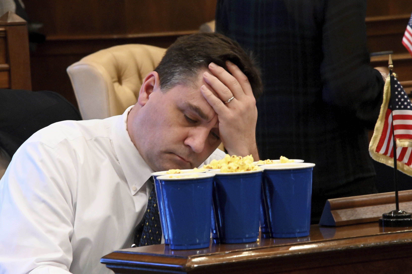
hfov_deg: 6.9
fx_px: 3431
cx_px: 206
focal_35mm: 300
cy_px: 137
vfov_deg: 4.6
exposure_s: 1/10
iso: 12800
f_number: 20
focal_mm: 300
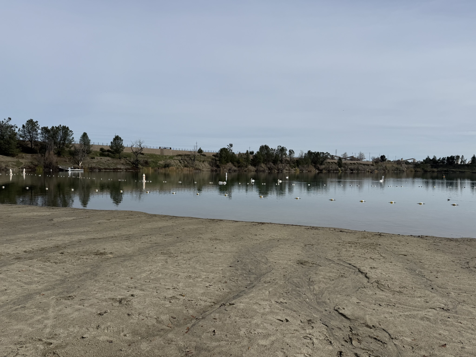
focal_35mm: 24
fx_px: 330
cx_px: 238
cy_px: 178
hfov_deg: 71.6
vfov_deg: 56.8
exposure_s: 1/9091
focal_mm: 6.76
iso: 80
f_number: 1.78
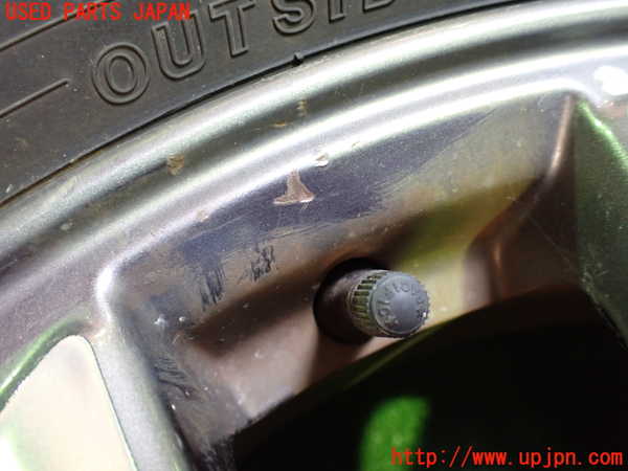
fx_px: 544
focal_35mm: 30
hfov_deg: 60.0
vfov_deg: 46.8
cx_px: 314
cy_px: 236
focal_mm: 5.4
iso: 1000
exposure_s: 1/30
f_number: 2.3
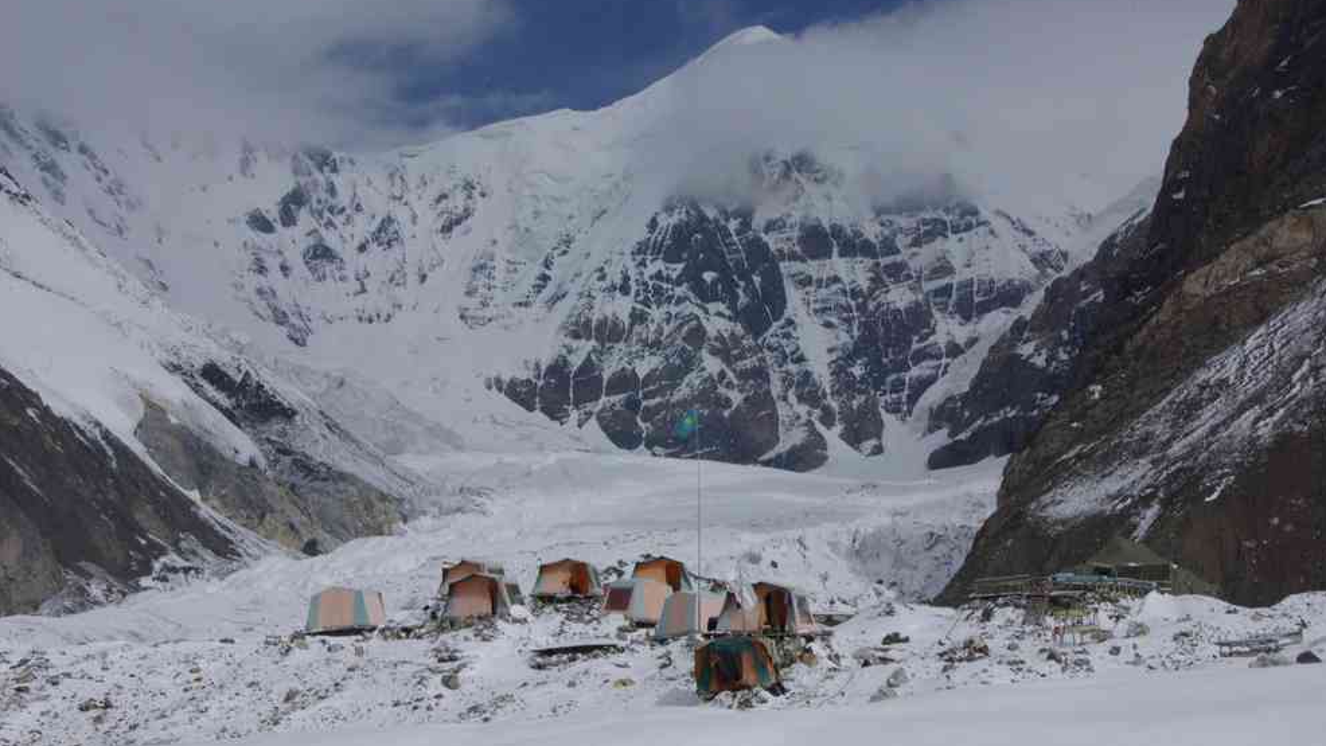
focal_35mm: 68
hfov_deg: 31.2
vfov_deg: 17.8
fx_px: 2379
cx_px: 672
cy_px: 384
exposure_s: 1/180
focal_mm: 42.4
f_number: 19
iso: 100
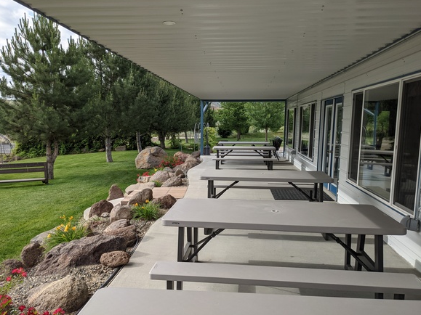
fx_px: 340
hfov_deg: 63.4
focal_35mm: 28
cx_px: 204
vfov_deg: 49.7
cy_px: 154
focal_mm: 4.38
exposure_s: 1/1466
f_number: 1.73
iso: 65
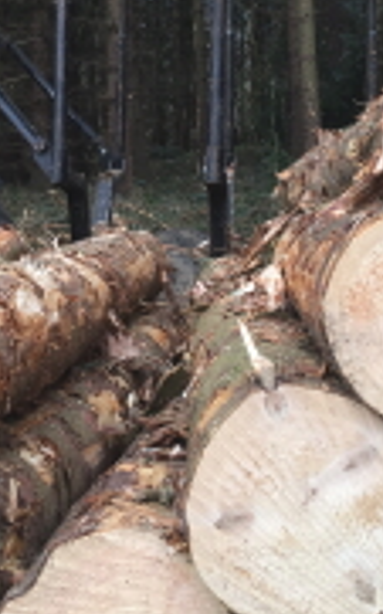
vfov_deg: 29.6
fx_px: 1137
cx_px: 37
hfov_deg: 18.8
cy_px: 136
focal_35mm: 68
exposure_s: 1/101
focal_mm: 4.15
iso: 25
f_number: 2.2
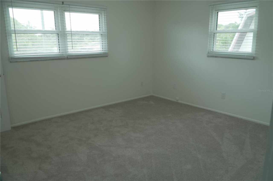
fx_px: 205
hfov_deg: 67.4
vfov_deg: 47.9
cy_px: 90
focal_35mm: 27
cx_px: 136
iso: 250
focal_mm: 18
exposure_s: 1/20
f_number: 7.1
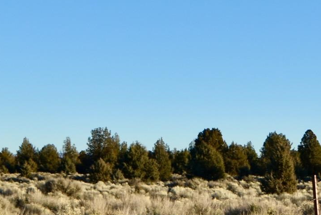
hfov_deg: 16.4
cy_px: 108
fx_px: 1115
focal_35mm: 125
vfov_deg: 11.0
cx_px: 127
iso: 180
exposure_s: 1/250
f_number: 8
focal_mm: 24
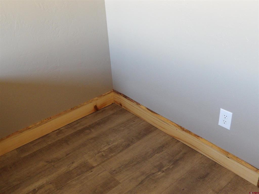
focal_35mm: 33
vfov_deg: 42.9
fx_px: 247
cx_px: 130
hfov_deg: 55.4
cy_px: 97
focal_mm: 5.9
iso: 703
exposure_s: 1/17
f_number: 3.6
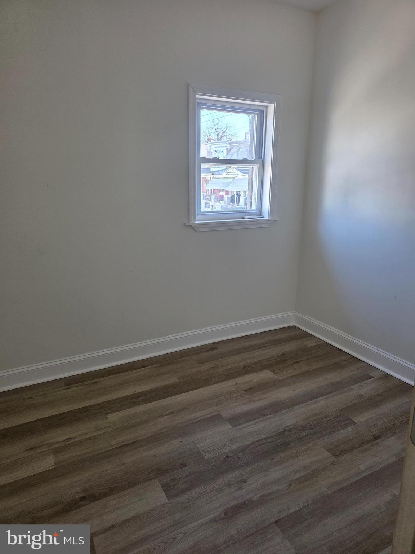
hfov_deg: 58.9
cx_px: 208
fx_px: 368
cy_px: 277
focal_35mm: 23
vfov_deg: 73.9
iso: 100
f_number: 1.7
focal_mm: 6.3
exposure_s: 1/180
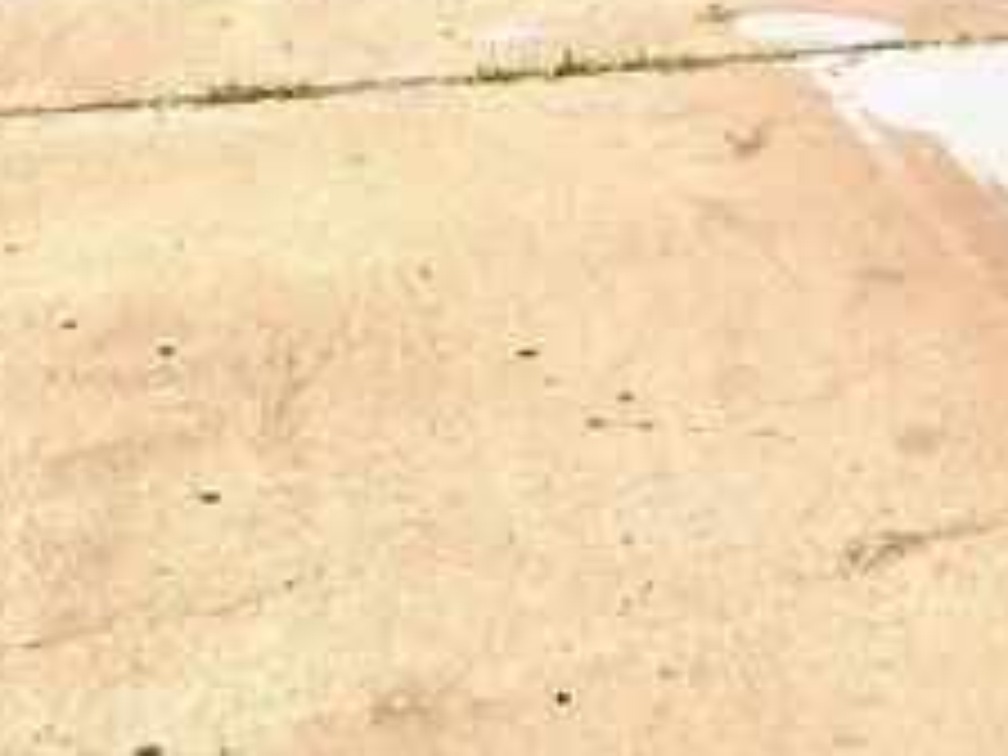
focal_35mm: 64
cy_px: -680
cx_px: 904
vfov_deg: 17.6
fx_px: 1864
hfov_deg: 29.1
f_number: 2.2
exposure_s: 1/1742
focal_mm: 2.22
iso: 50
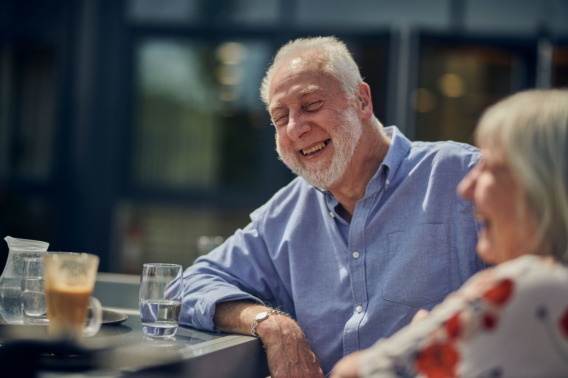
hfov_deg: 23.9
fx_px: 1341
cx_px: 284
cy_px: 189
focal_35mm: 85
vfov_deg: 16.1
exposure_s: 1/4000
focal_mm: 85
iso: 100
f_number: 1.6
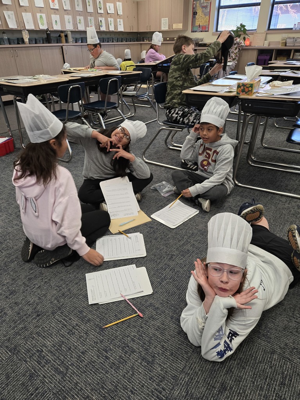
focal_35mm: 23
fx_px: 266
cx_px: 150
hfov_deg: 58.9
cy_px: 200
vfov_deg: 73.9
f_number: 1.8
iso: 250
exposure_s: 1/120
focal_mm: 5.4
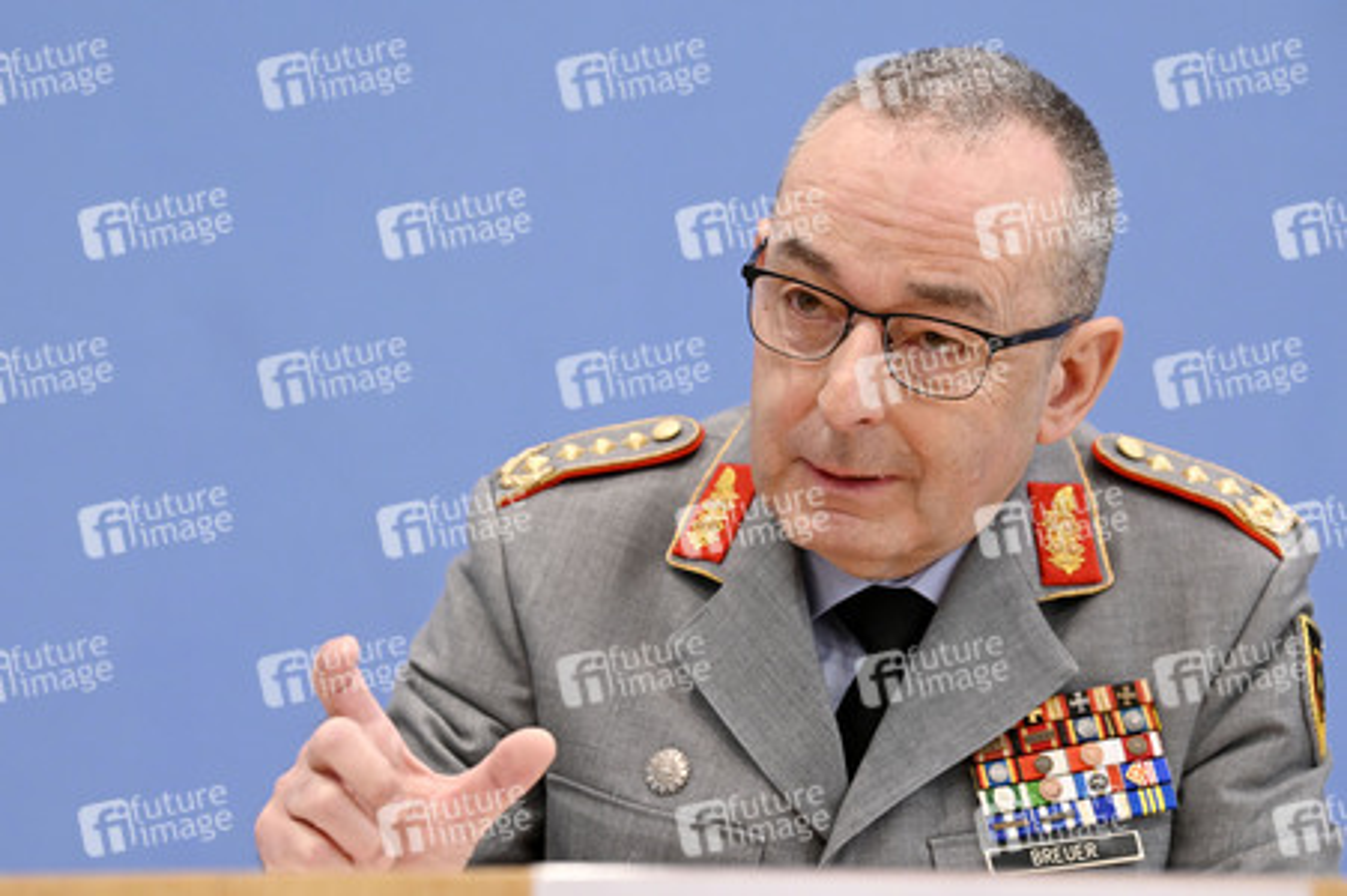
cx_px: 674
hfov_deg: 13.7
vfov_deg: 9.1
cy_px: 448
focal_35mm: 150
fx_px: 5608
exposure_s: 1/640
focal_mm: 150
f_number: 5
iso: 3200
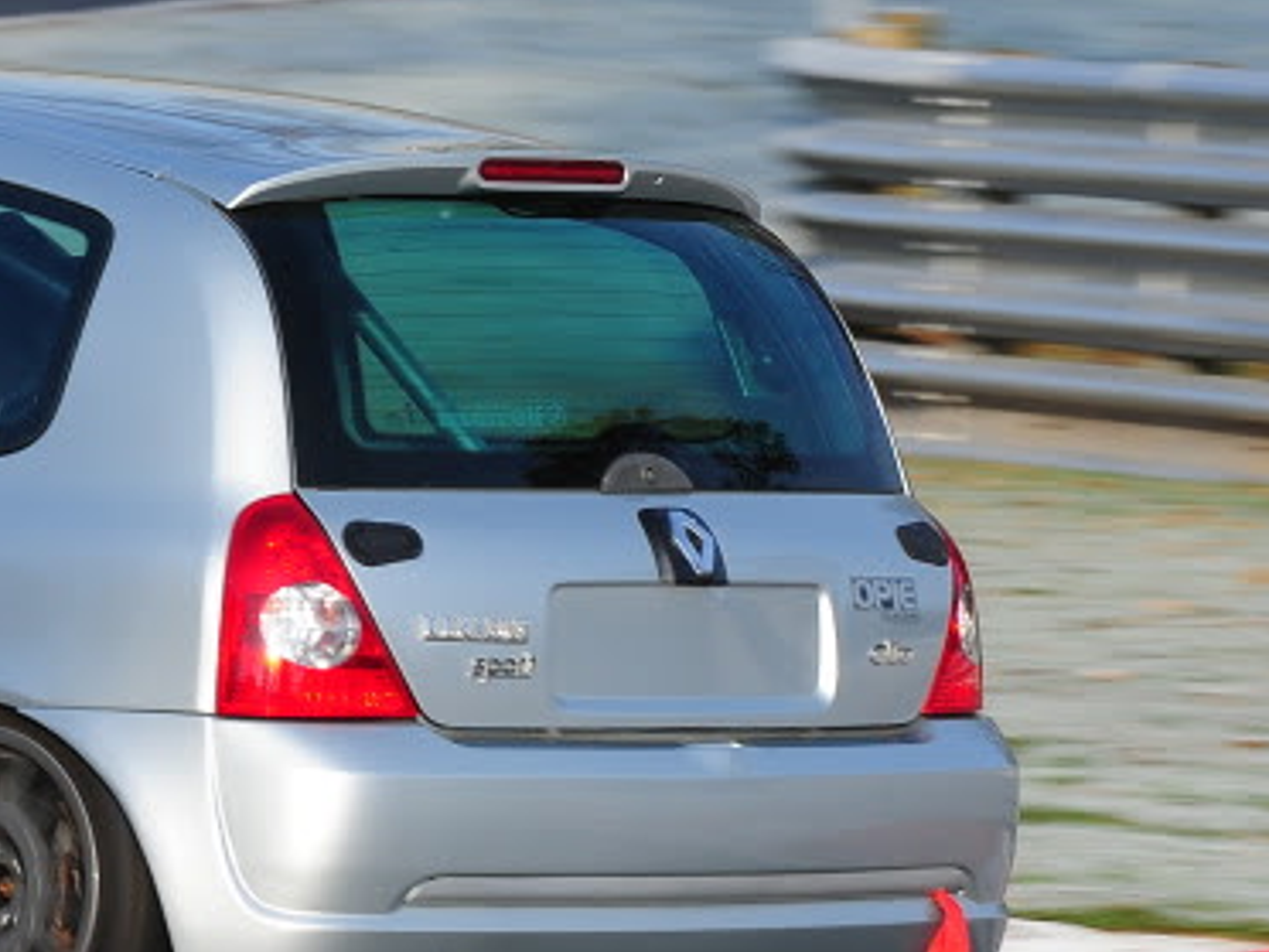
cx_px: -227
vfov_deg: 2.8
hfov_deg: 3.7
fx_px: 19393
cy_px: 271
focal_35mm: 529
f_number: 13
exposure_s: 1/200
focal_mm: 200
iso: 400
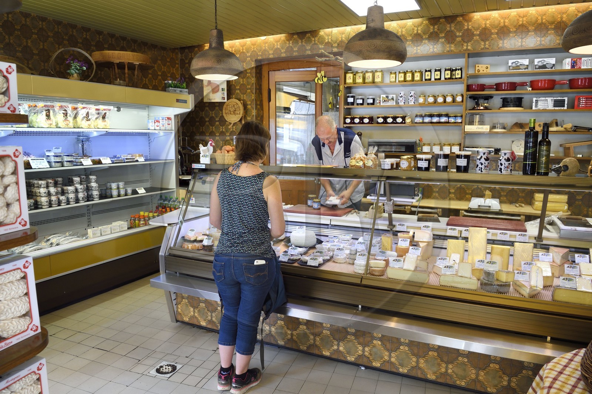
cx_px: 296
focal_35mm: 24
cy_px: 197
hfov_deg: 73.8
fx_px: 394
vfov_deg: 53.1
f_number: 8
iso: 800
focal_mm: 24
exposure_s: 1/60
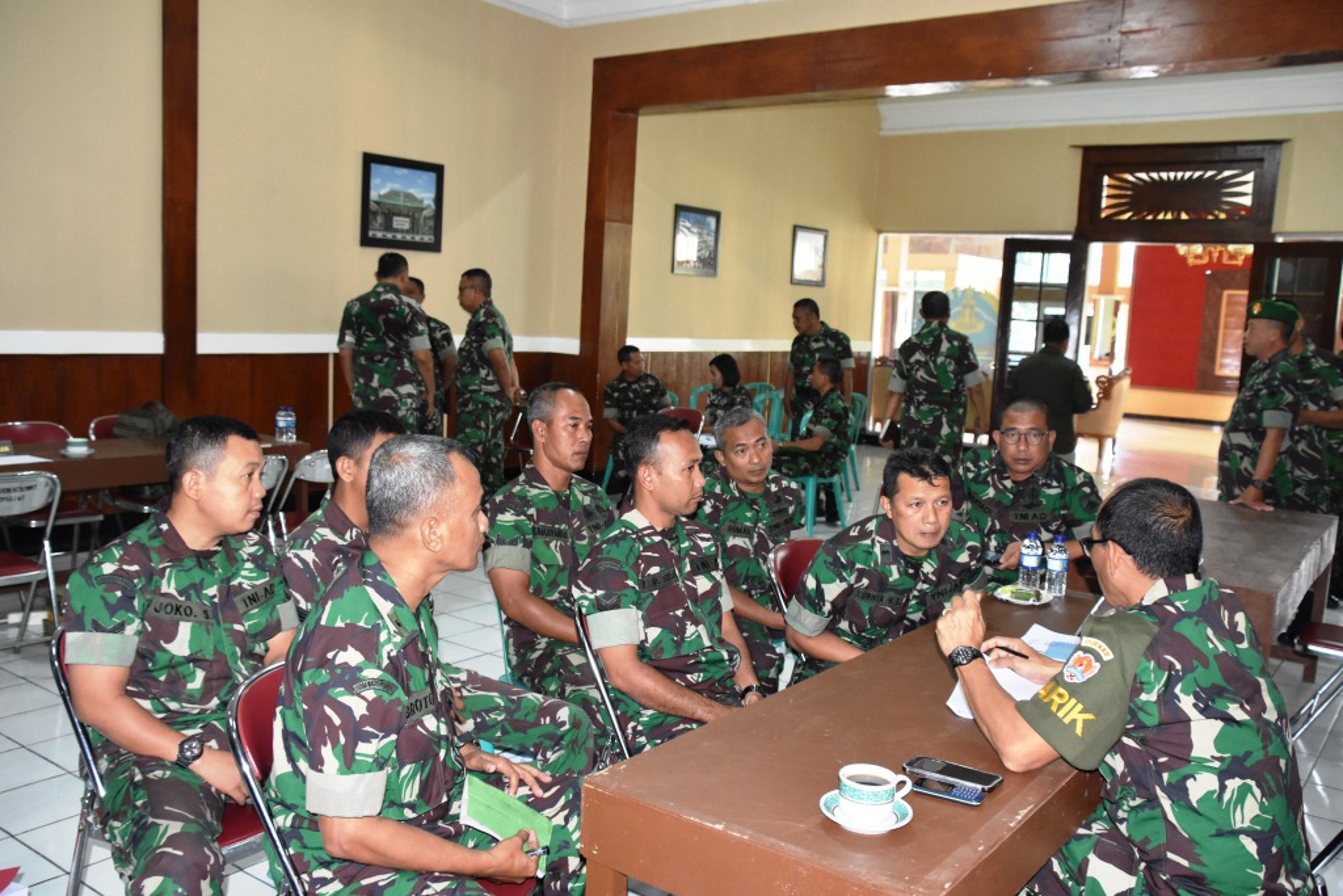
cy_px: 448
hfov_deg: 59.5
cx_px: 672
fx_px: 1175
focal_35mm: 32
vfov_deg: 41.7
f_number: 3.5
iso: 1600
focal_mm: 21
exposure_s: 1/60
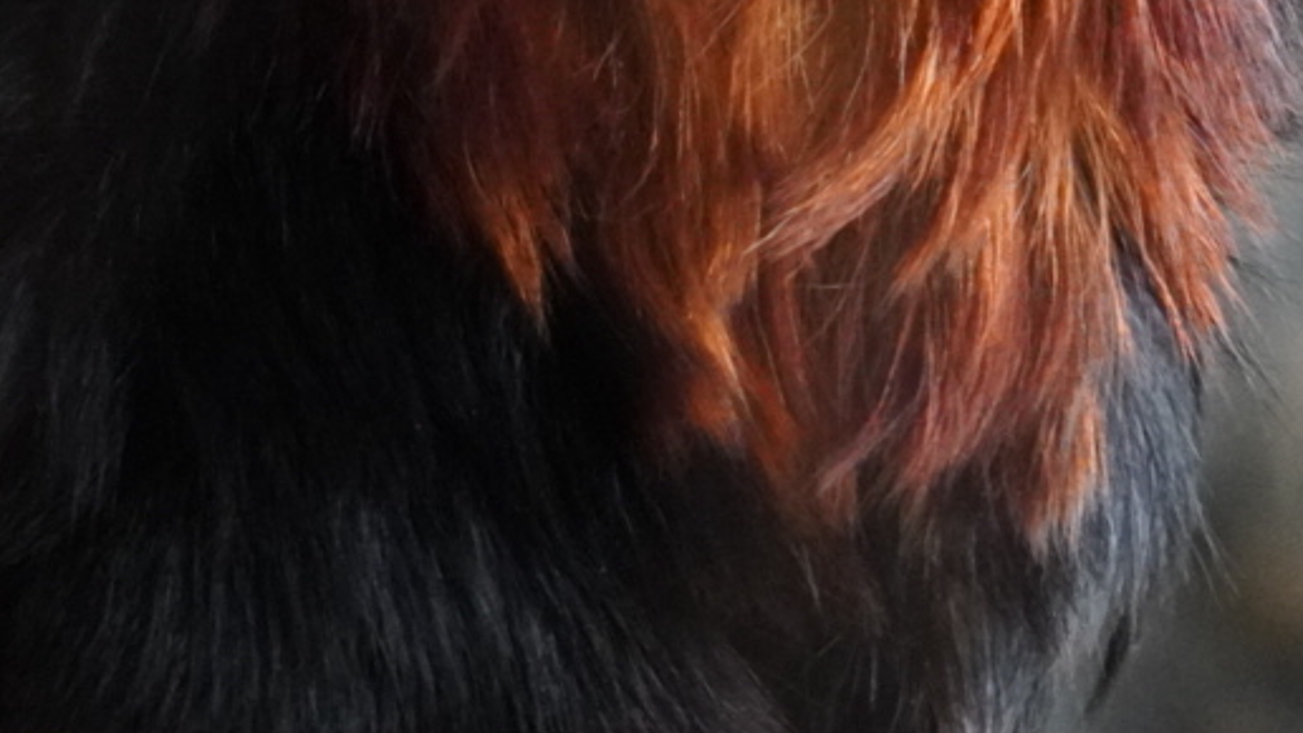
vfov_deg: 1.8
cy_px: -96
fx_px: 22959
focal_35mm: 665
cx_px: 758
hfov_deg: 3.3
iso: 6400
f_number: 5.6
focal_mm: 135
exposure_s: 1/200
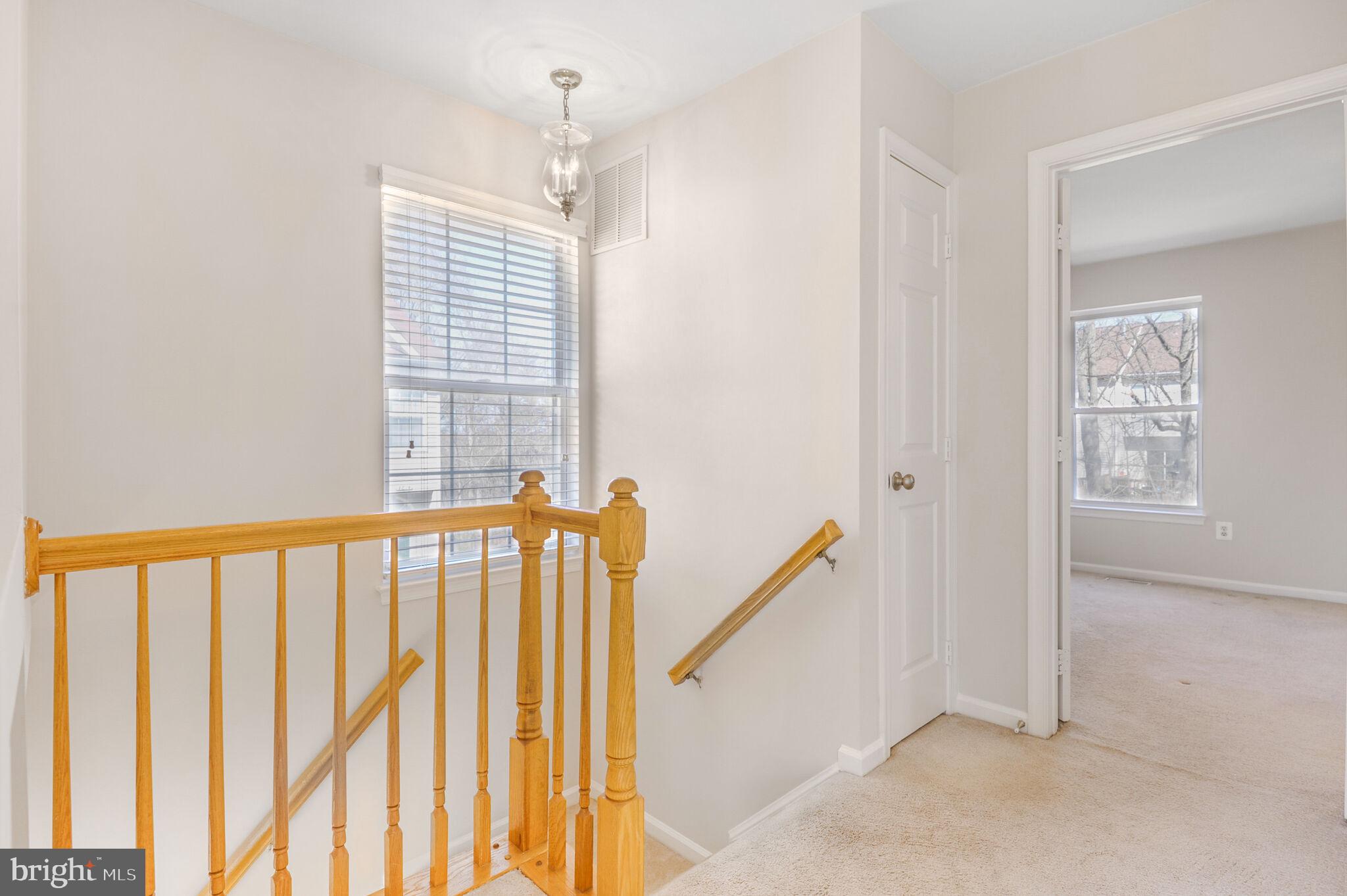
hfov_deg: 96.8
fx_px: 598
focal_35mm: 16
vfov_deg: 73.7
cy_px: 448
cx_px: 674
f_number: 7.1
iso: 200
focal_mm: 16
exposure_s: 1/13
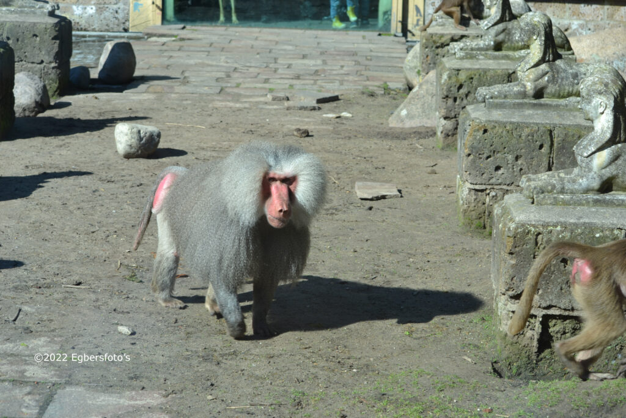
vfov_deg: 16.6
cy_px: 209
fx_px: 1435
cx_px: 313
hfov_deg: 24.6
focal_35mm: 82
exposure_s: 1/200
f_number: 7.1
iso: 100
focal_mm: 55
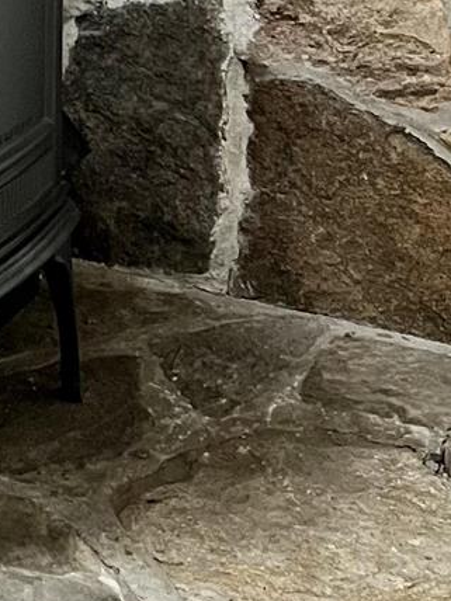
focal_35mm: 140
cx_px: -459
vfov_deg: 12.5
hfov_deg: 9.8
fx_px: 2432
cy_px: -573
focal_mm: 5.7
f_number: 1.5
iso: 125
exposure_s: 1/79
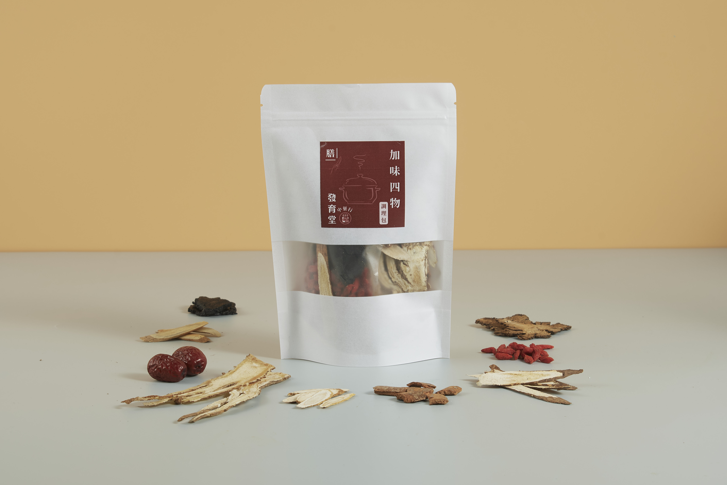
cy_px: 242
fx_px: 2363
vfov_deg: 11.7
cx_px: 364
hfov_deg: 17.5
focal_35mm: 117
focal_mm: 78
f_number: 10
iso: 100
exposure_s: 1/125
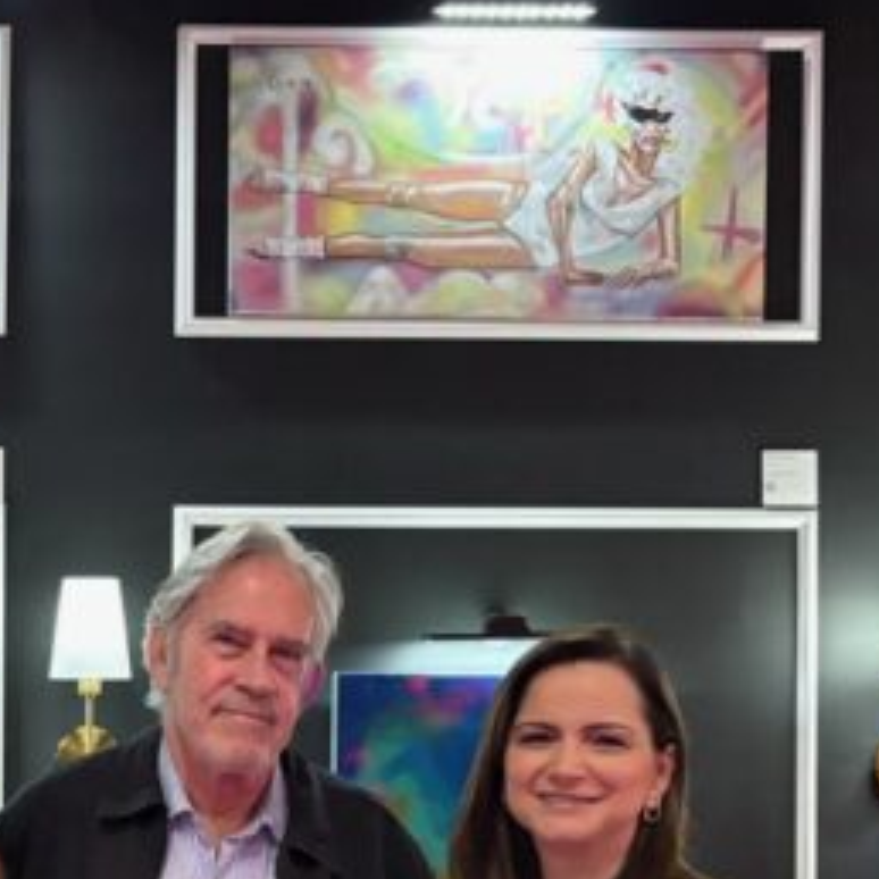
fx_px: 1781
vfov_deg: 26.7
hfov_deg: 26.8
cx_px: 99
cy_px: 797
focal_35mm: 62
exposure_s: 1/29
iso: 800
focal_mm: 5.96
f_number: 1.6
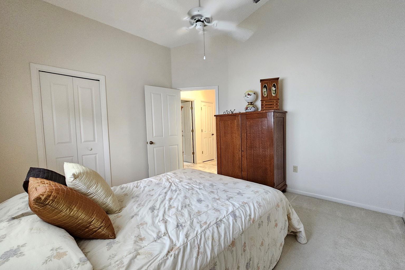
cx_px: 203
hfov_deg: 104.3
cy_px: 140
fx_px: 157
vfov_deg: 81.2
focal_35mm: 14
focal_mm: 2.2
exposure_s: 1/34
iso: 640
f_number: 2.2
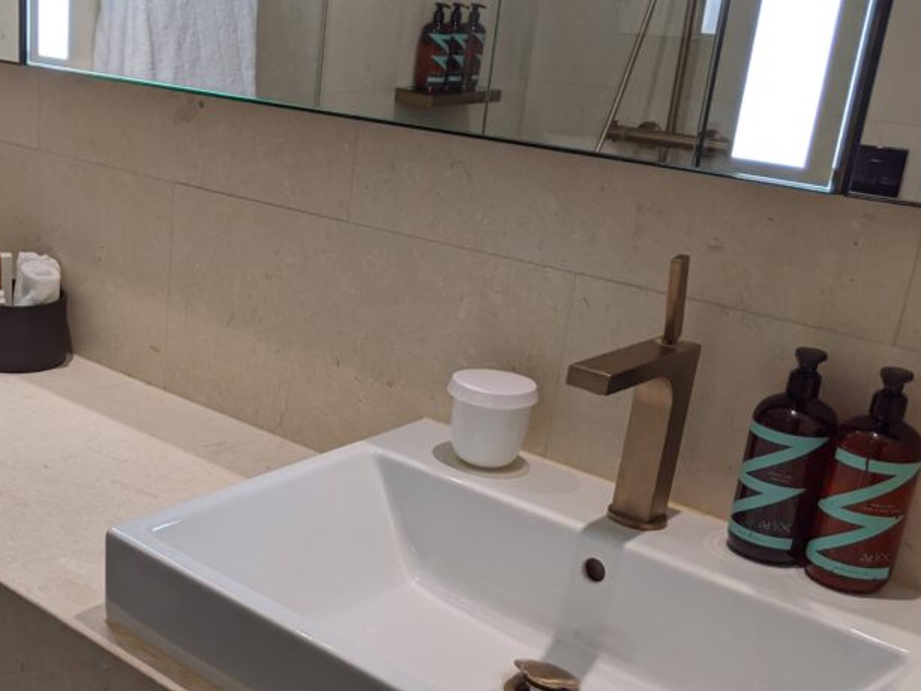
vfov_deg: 32.1
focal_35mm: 45
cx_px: 194
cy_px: 429
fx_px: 1198
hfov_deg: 40.5
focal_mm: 4.44
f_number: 1.8
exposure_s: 1/99.9
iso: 164
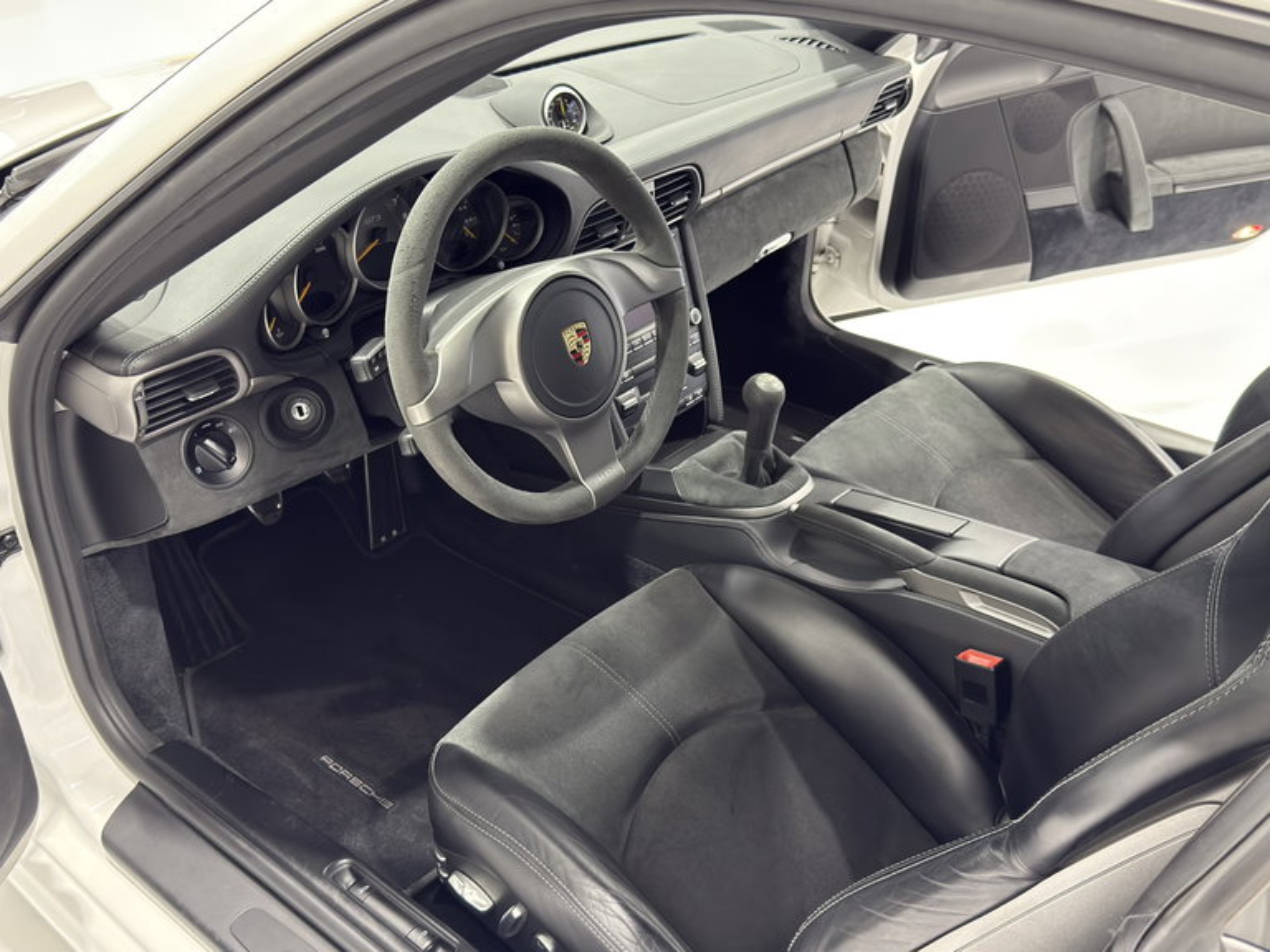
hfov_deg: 52.6
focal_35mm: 35
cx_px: 635
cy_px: 476
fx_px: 1284
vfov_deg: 40.7
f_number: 1.78
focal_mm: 6.76
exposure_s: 1/40
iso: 200
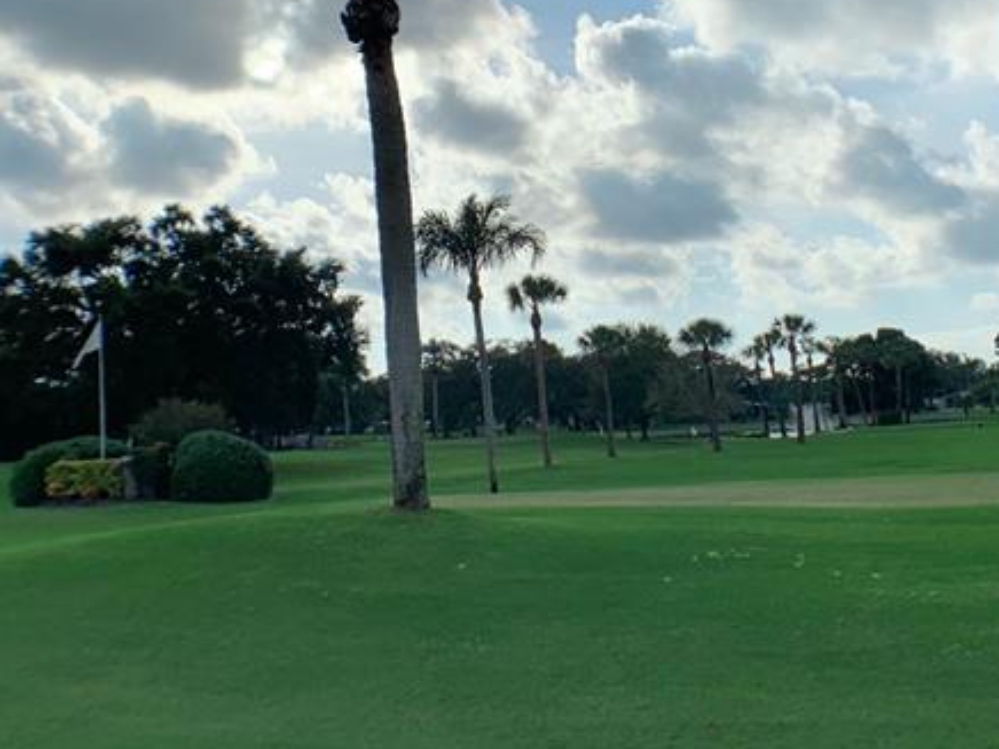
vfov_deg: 24.0
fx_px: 1760
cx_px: 511
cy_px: 295
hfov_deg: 31.7
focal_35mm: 61
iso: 25
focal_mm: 4.25
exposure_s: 1/6061
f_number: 1.8
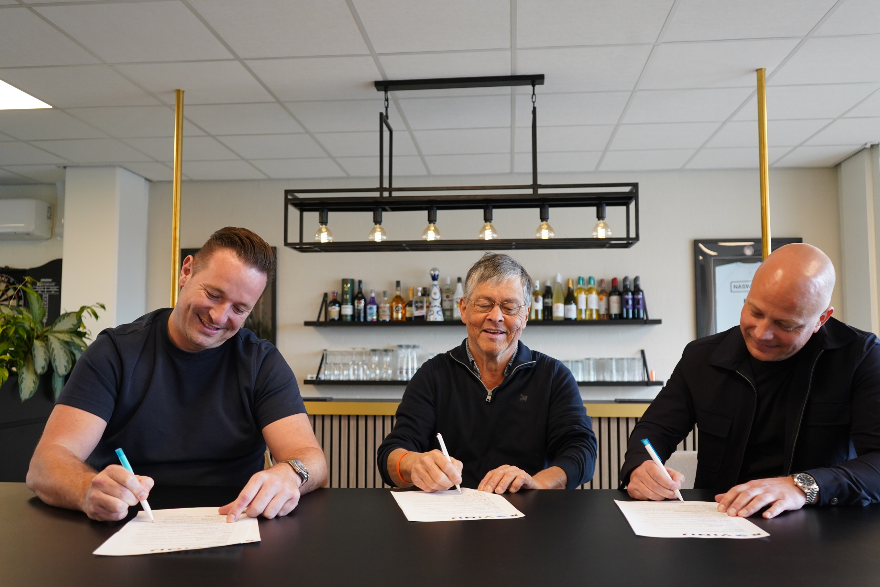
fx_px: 758
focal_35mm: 31
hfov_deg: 60.3
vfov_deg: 42.3
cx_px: 440
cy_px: 294
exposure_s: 1/250
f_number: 3.5
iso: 1600
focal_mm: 31
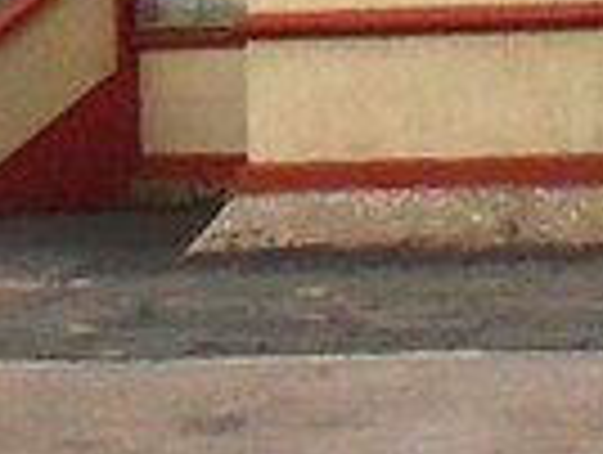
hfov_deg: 13.7
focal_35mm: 137
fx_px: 2391
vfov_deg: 9.7
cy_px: -593
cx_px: 855
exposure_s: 1/800
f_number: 3.1
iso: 80
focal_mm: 4
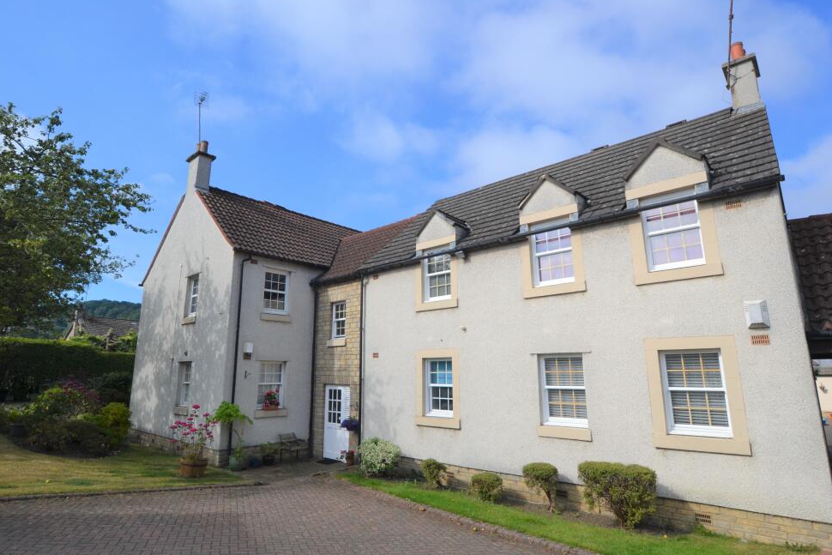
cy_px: 269
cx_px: 406
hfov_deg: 86.9
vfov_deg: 64.6
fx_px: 439
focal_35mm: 19
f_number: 8
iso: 100
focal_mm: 12
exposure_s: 1/250
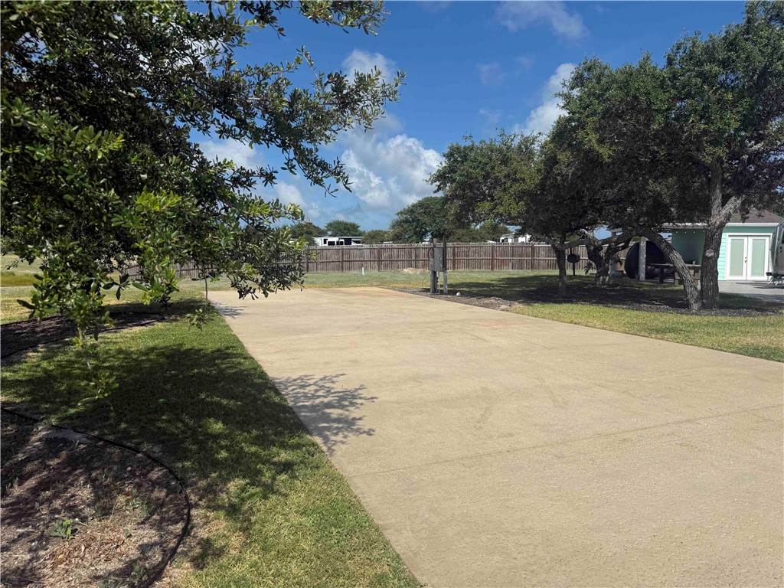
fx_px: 544
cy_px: 294
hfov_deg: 71.6
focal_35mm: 24
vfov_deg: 56.8
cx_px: 392
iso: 80
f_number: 1.78
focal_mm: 6.76
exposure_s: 1/9091
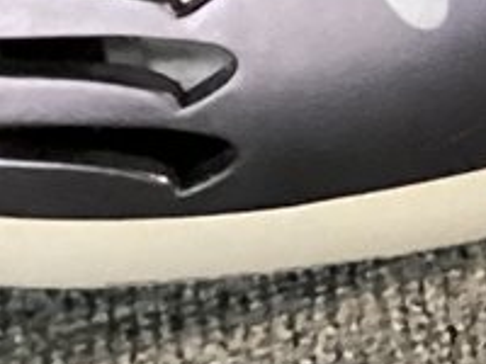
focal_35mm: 234
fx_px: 3285
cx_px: 1287
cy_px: -241
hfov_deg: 7.7
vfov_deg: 6.2
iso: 400
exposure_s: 1/40
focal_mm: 3.3
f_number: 2.4
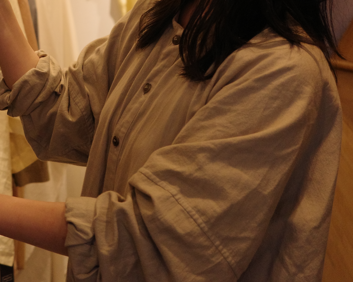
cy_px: -12
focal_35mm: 100
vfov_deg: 15.1
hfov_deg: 18.2
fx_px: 1045
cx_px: -75
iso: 1250
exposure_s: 1/200
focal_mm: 26
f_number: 2.8
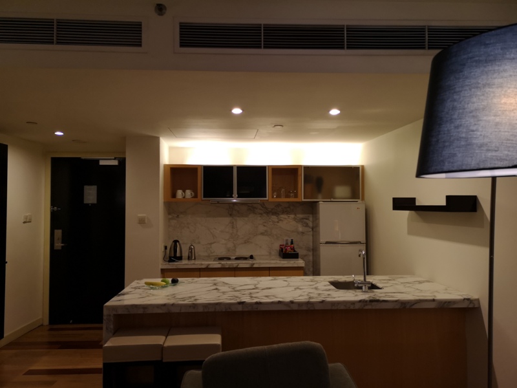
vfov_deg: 51.4
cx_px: 258
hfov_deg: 65.3
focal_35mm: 27
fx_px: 403
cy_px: 194
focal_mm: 3.95
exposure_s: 1/33.3
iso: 160
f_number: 1.8
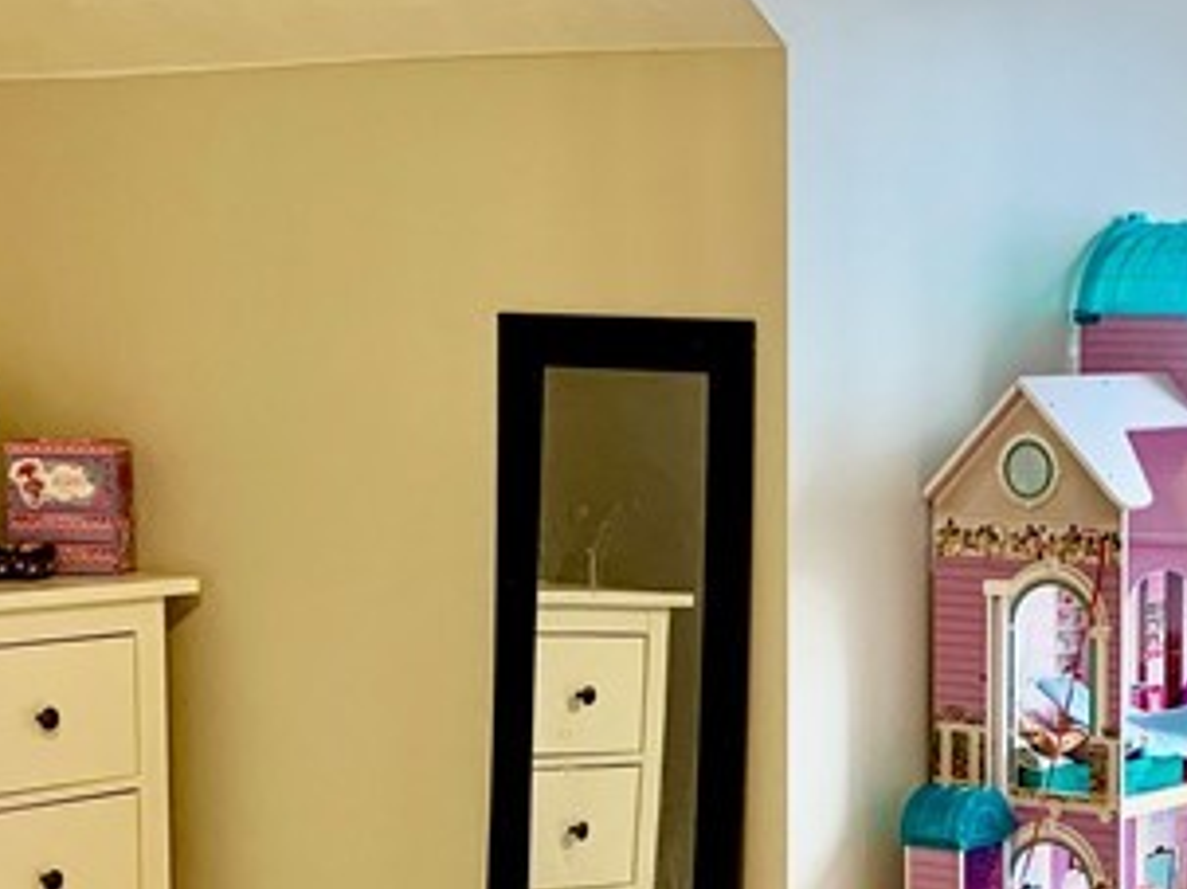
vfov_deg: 16.6
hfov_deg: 21.9
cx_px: 972
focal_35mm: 88
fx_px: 3016
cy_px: 768
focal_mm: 4.25
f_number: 1.8
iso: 100
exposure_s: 1/60
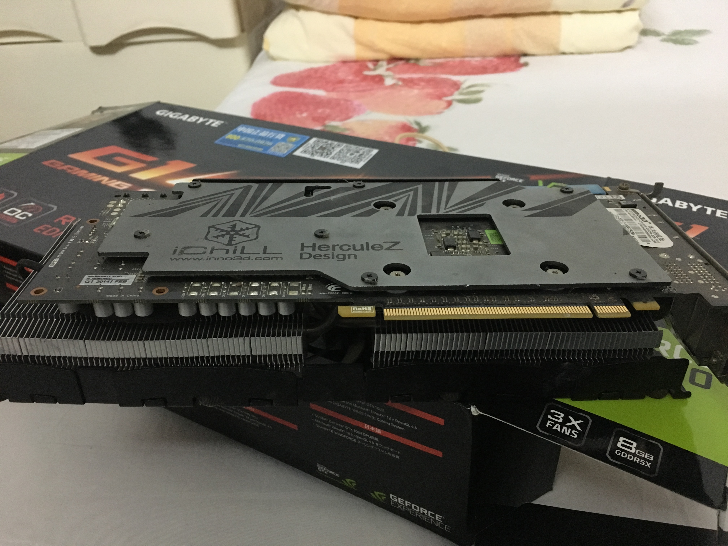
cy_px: 273
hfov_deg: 61.7
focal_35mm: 29
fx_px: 610
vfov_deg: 48.2
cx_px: 364
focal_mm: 4.15
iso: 250
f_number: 2.2
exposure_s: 1/17
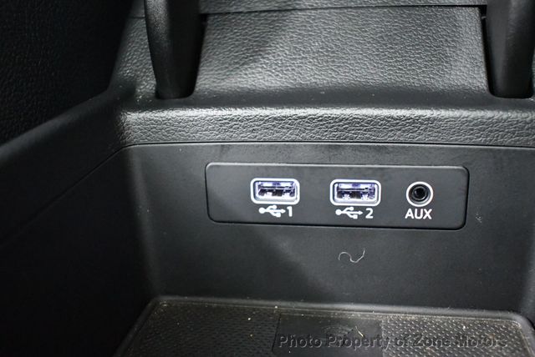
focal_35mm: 36
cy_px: 178
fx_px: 535
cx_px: 268
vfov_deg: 36.9
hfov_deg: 53.1
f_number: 3.5
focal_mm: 18
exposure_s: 1/60
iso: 9000
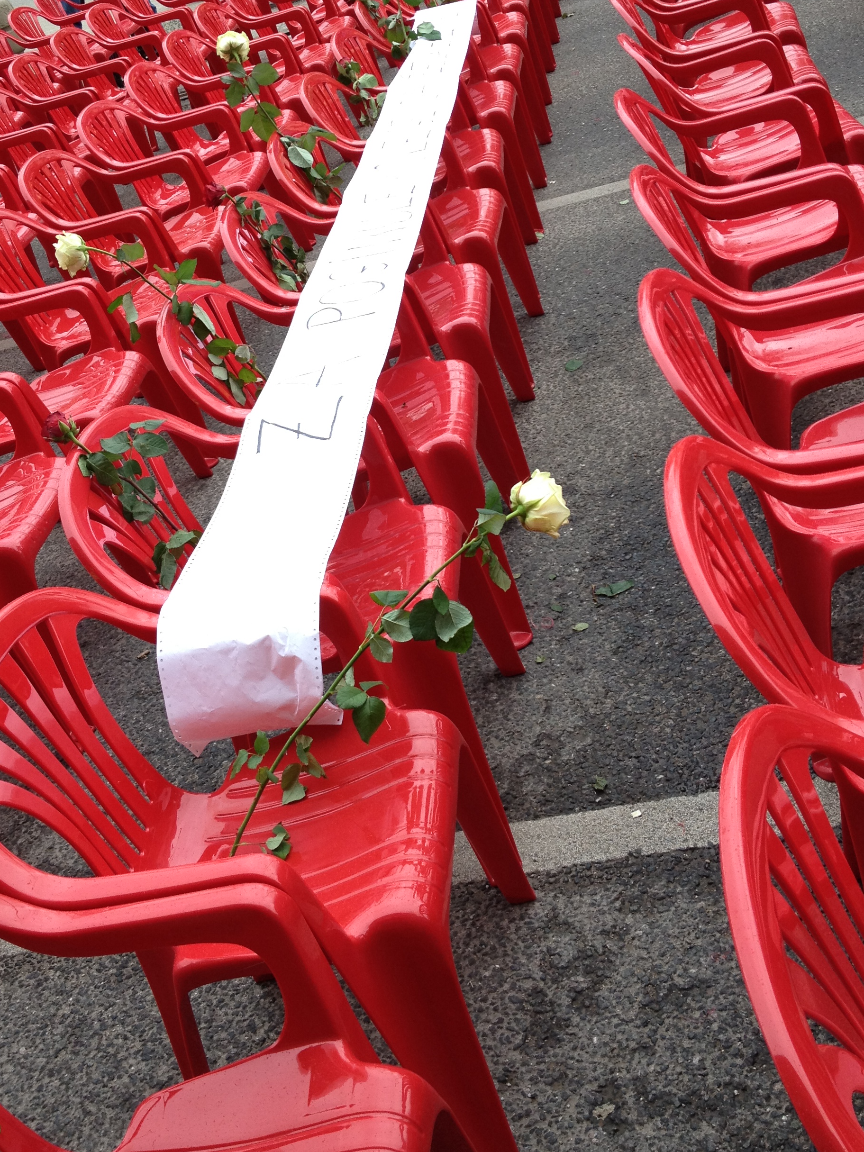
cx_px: 407
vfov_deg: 40.1
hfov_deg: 30.9
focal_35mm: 47
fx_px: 1564
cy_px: 418
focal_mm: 4.28
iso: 64
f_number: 2.4
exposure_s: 1/283
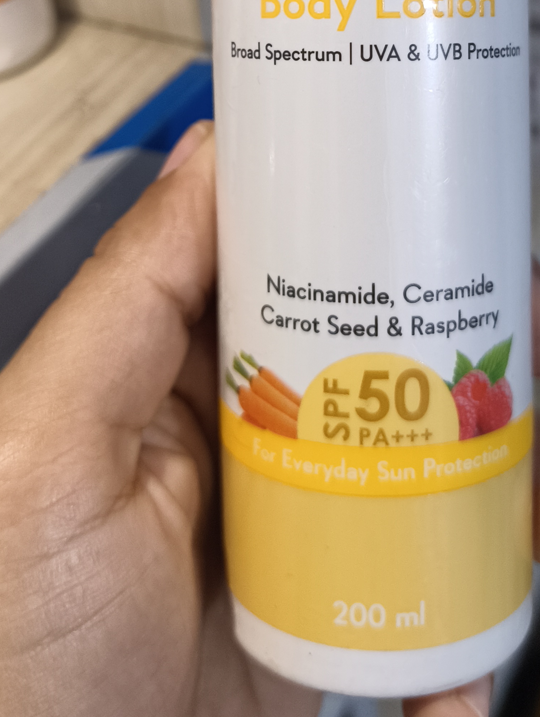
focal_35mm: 49
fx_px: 1016
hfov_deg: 29.7
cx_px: 329
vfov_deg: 36.1
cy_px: 52
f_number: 1.87
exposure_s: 1/50
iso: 816
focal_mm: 5.56
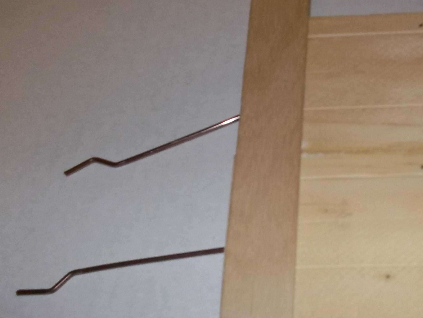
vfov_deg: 28.5
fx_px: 624
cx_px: 371
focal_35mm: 51
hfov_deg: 35.5
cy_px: 193
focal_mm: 4.1
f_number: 3.3
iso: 160
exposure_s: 1/30
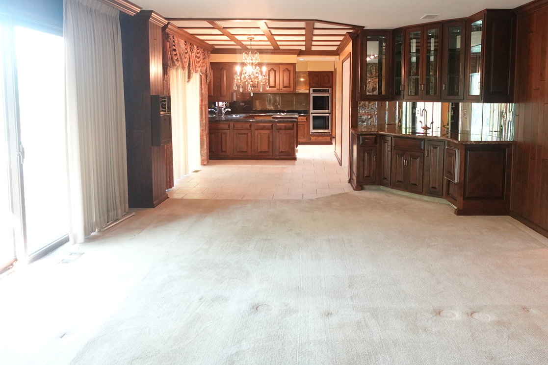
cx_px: 311
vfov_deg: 44.6
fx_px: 441
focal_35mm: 29
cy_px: 135
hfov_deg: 63.4
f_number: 2
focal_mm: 7.6
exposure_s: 1/80
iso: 1250
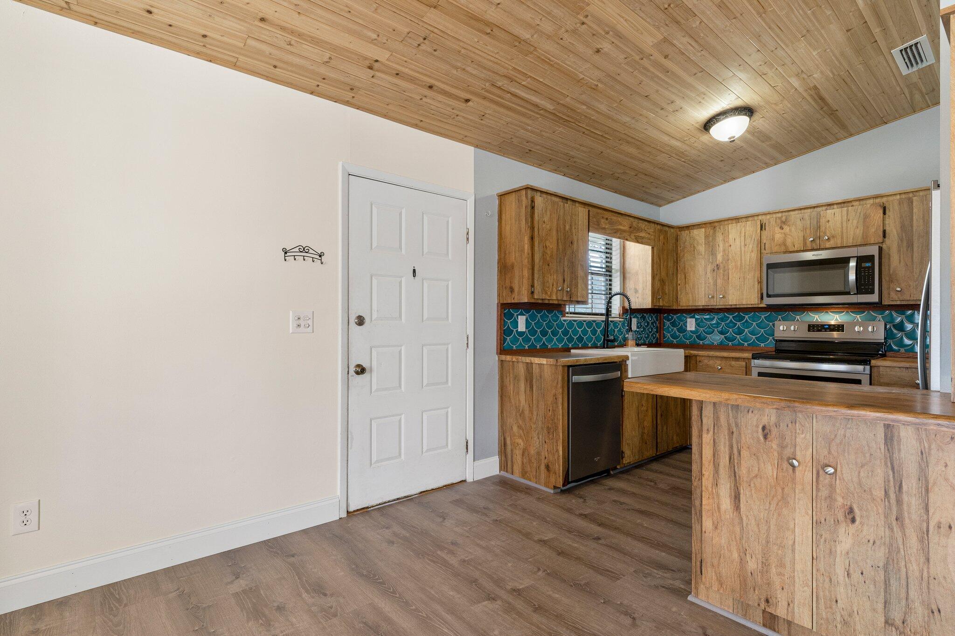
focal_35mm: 17
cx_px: 478
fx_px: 462
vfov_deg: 69.2
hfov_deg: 92.0
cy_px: 318
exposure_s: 1/15
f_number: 8
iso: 640
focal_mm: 17.4
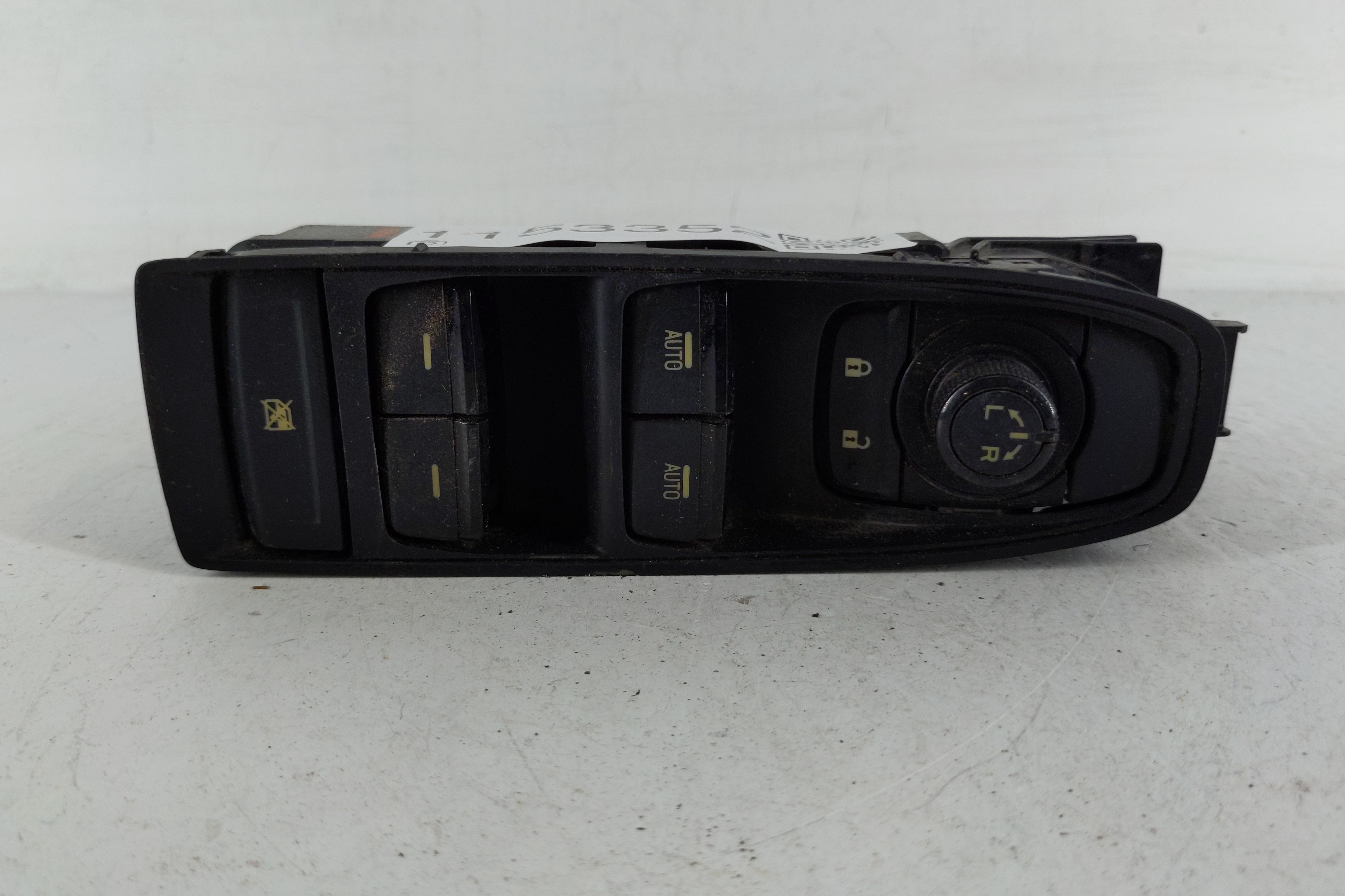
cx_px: 657
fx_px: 1009
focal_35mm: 27
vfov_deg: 47.9
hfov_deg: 67.4
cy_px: 441
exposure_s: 1/125
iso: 63
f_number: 1.73
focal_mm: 4.38
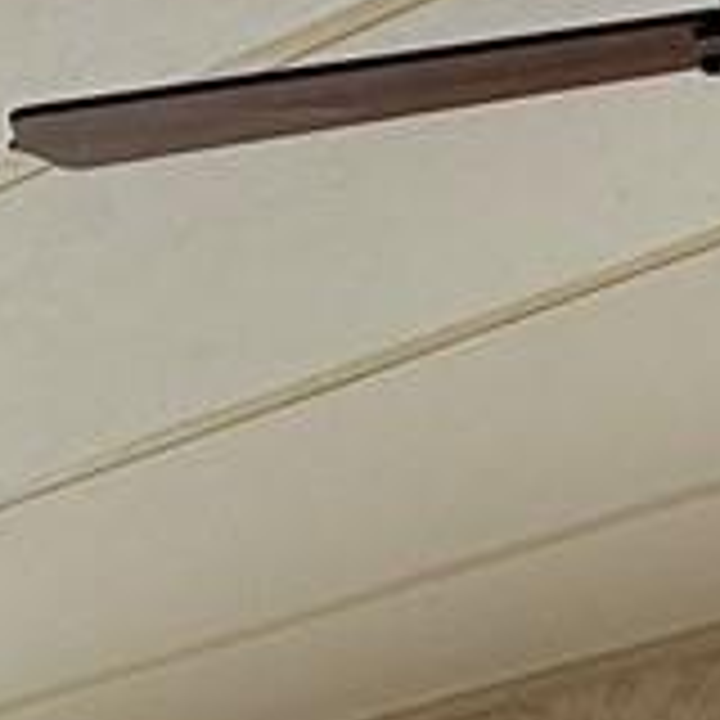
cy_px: 1548
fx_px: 2918
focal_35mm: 124
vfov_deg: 12.1
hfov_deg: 13.7
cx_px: -122
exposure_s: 1/104
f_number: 2.2
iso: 64
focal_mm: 2.22
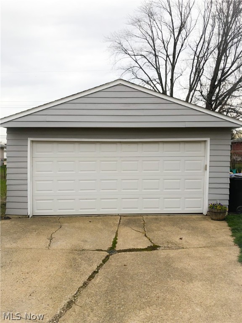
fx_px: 261
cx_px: 121
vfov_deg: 63.4
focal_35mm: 28
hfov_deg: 49.7
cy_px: 162
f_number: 1.8
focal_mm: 3.99
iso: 20
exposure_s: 1/259
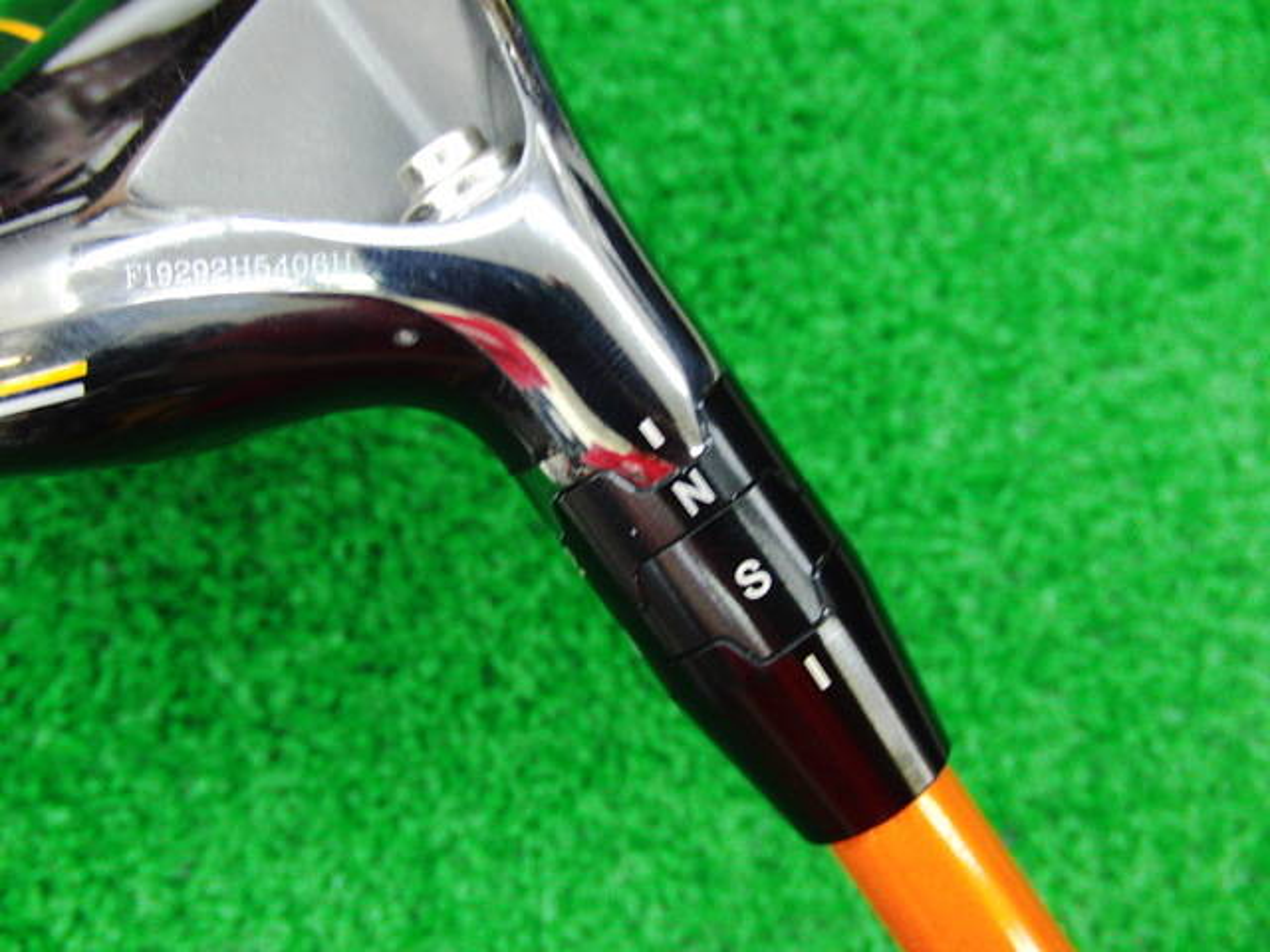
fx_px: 1357
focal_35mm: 37
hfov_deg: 50.1
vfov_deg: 38.7
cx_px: 635
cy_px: 476
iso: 400
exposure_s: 1/20
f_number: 3.6
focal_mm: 6.42
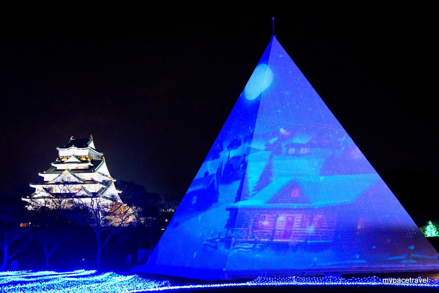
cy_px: 146
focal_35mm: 36
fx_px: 439
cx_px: 220
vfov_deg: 36.9
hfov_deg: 53.1
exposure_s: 1/50
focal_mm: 24
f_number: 2.8
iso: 3200
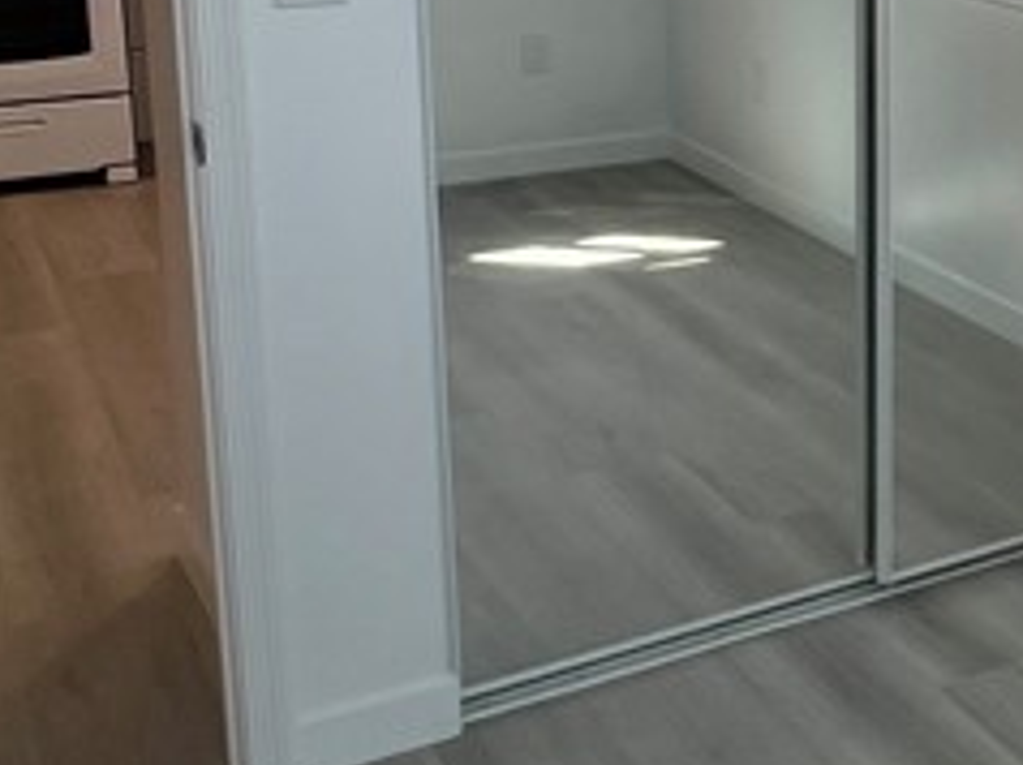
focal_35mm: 56
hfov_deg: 29.7
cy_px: 69
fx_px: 1653
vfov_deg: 25.2
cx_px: 1216
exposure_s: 1/159
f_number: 1.8
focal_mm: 1.57
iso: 32
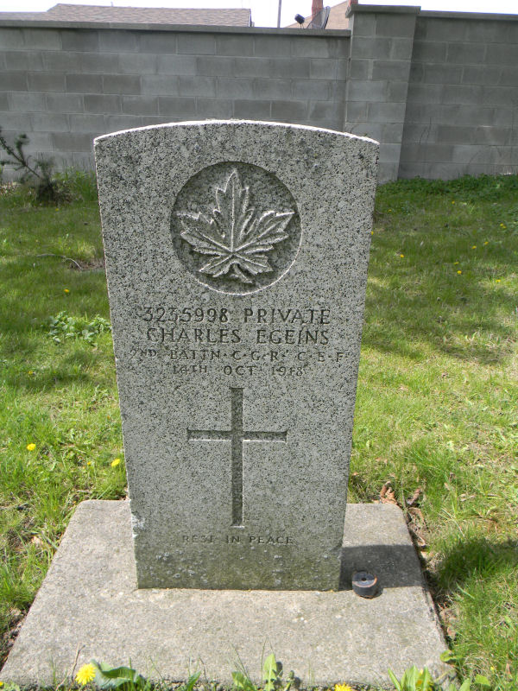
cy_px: 346
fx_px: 559
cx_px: 259
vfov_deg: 63.4
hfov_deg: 49.7
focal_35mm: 28
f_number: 3.5
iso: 80
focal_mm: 5
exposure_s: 1/321
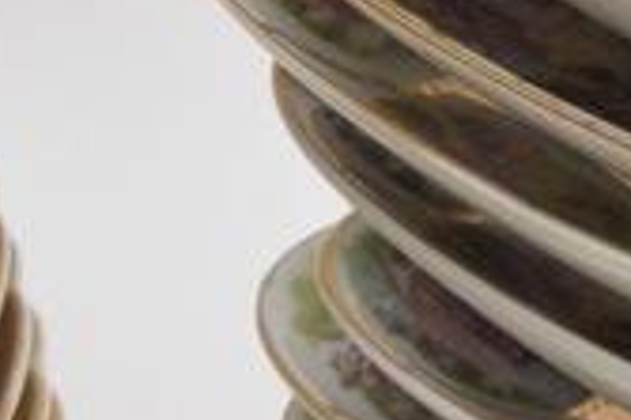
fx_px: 8668
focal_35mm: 495
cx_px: 1319
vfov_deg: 2.8
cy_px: 392
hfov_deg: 4.1
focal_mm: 55
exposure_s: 1/100
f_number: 5.6
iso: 800
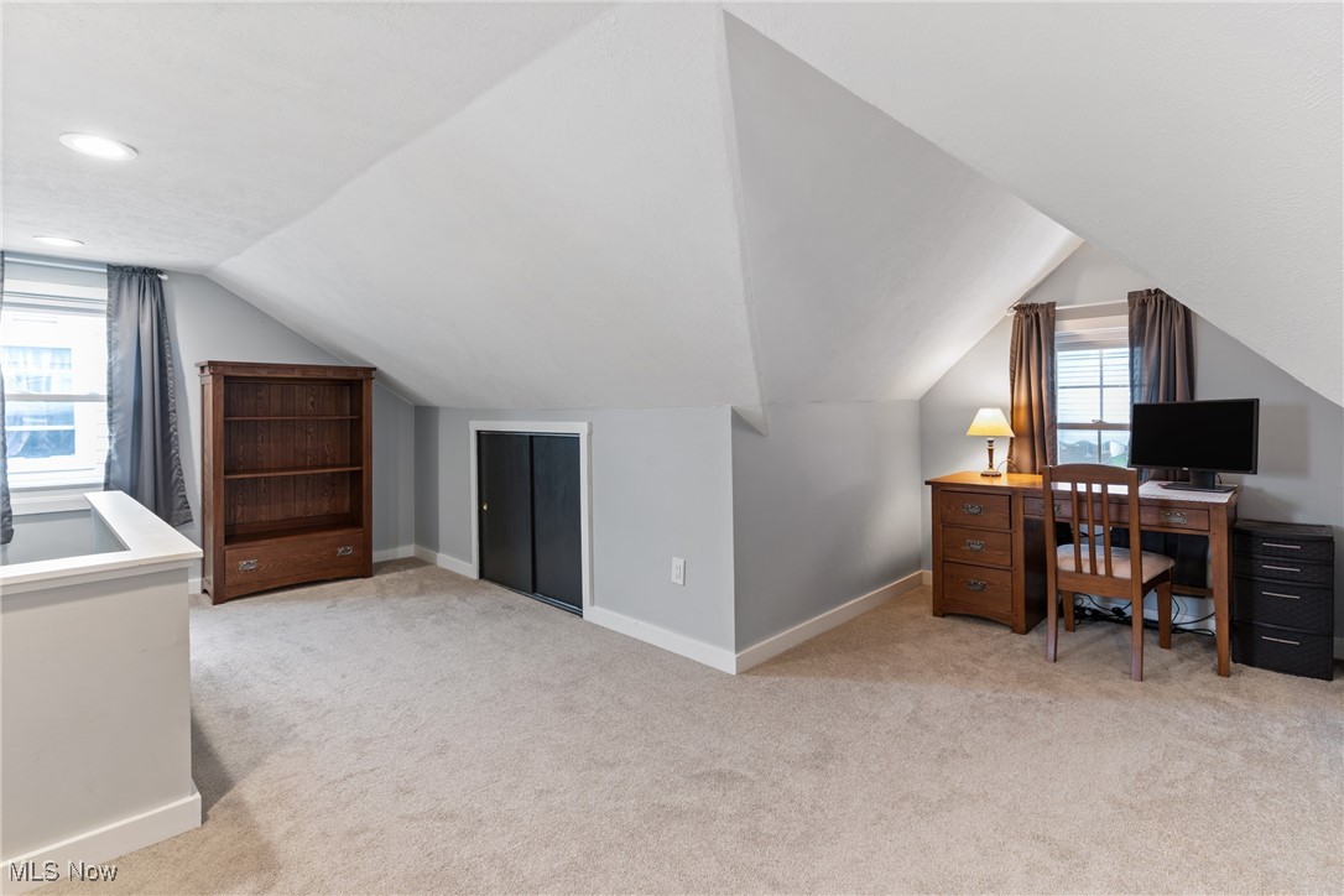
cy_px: 448
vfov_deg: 70.4
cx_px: 672
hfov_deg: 93.3
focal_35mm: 17
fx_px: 635
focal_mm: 17
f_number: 9
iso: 250
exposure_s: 4
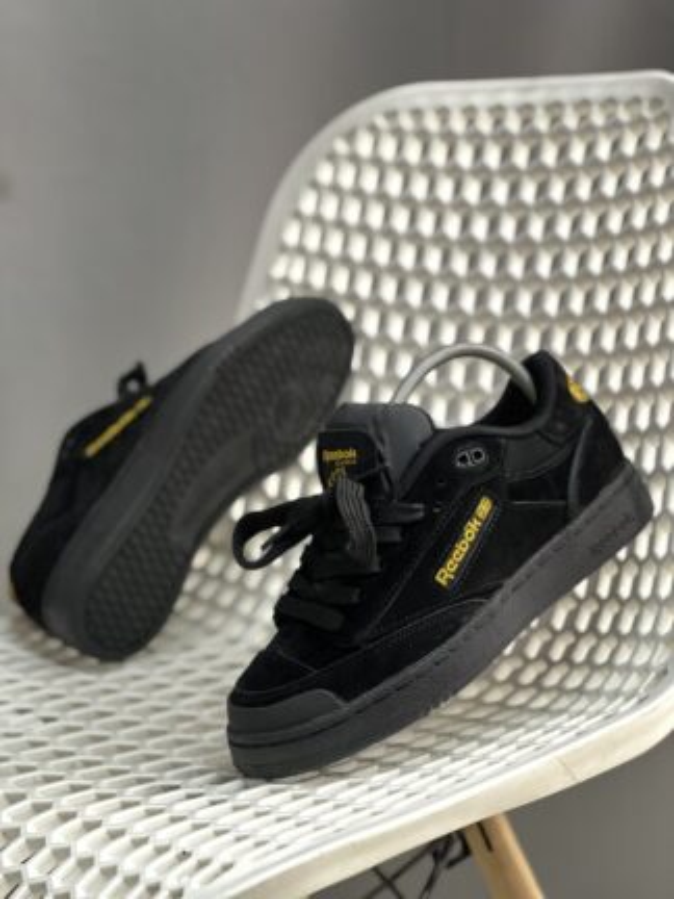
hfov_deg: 19.1
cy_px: 450
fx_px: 1999
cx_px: 337
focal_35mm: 77
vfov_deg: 25.3
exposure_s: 1/20
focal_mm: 9
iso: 400
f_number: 2.8
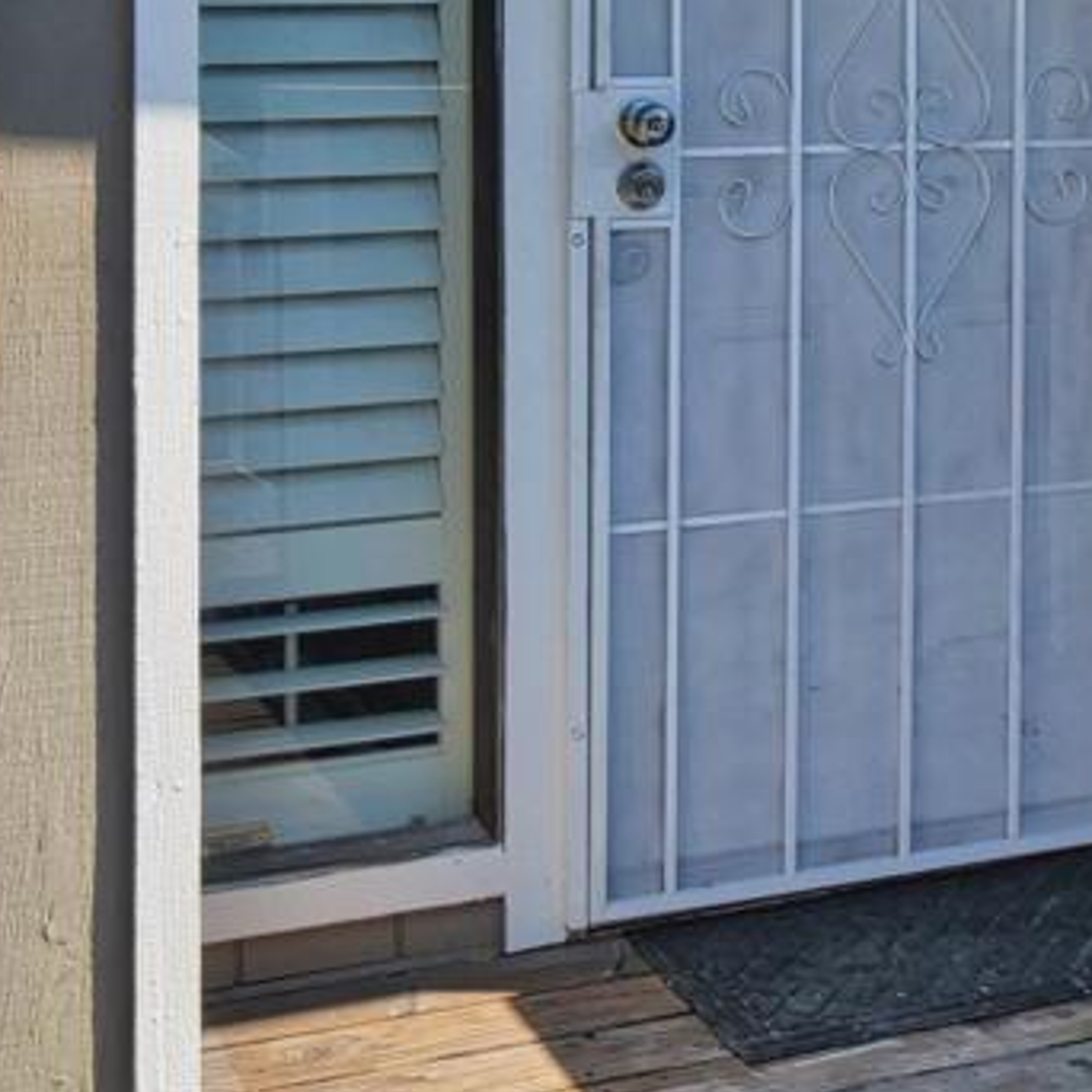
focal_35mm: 74
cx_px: 1127
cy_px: 22
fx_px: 2641
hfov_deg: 22.3
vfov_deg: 22.5
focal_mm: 14
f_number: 7.1
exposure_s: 1/250
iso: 125
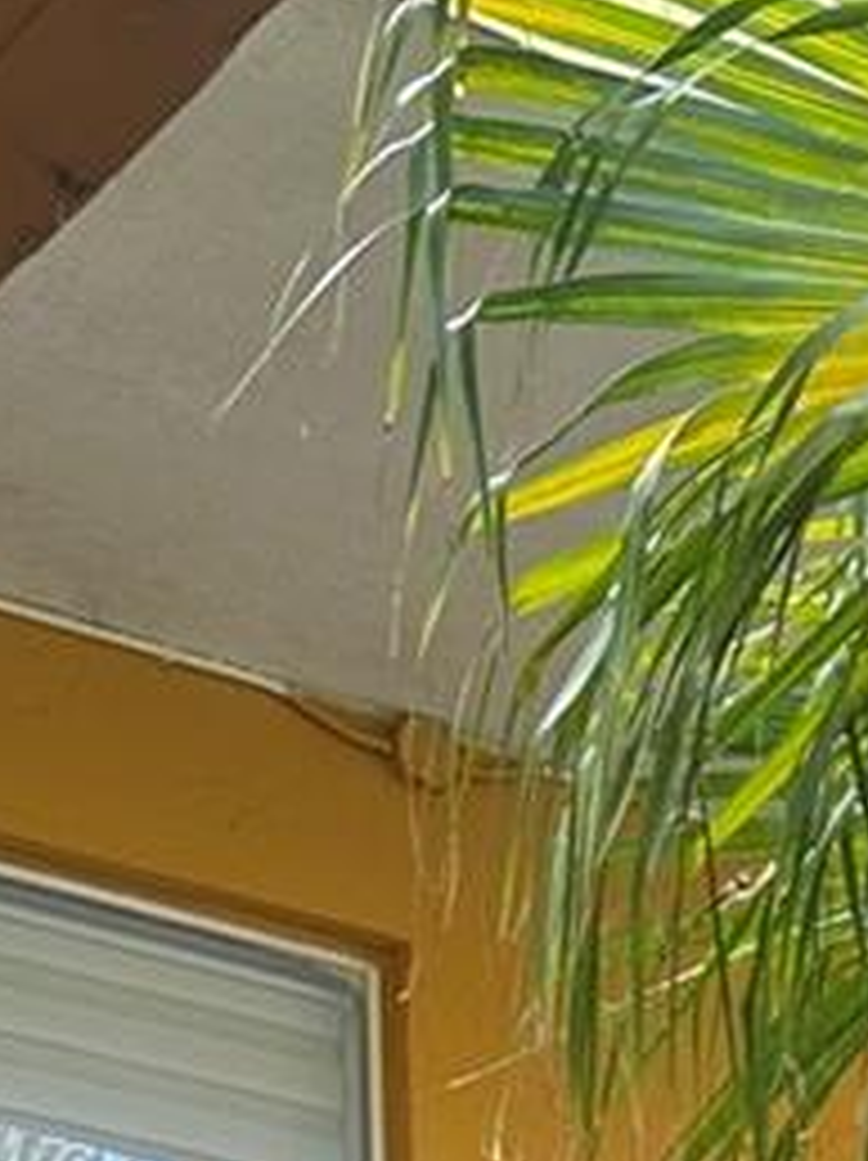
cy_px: 2493
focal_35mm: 143
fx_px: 4789
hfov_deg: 9.5
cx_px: 1920
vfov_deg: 12.0
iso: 80
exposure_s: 1/161
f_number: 1.78
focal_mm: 6.86
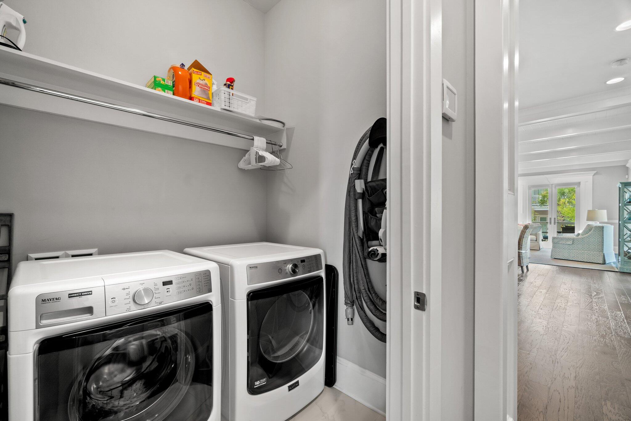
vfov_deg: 77.3
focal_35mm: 15
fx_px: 263
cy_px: 210
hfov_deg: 100.4
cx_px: 316
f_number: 8
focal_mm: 10
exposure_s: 1/1.25
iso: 400
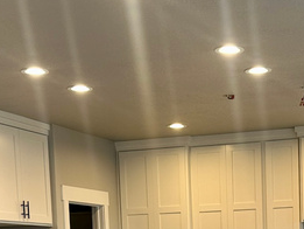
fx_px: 826
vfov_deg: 14.8
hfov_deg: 20.7
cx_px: 235
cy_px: 329
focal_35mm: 94
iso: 100
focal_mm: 6.86
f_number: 1.78
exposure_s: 1/120
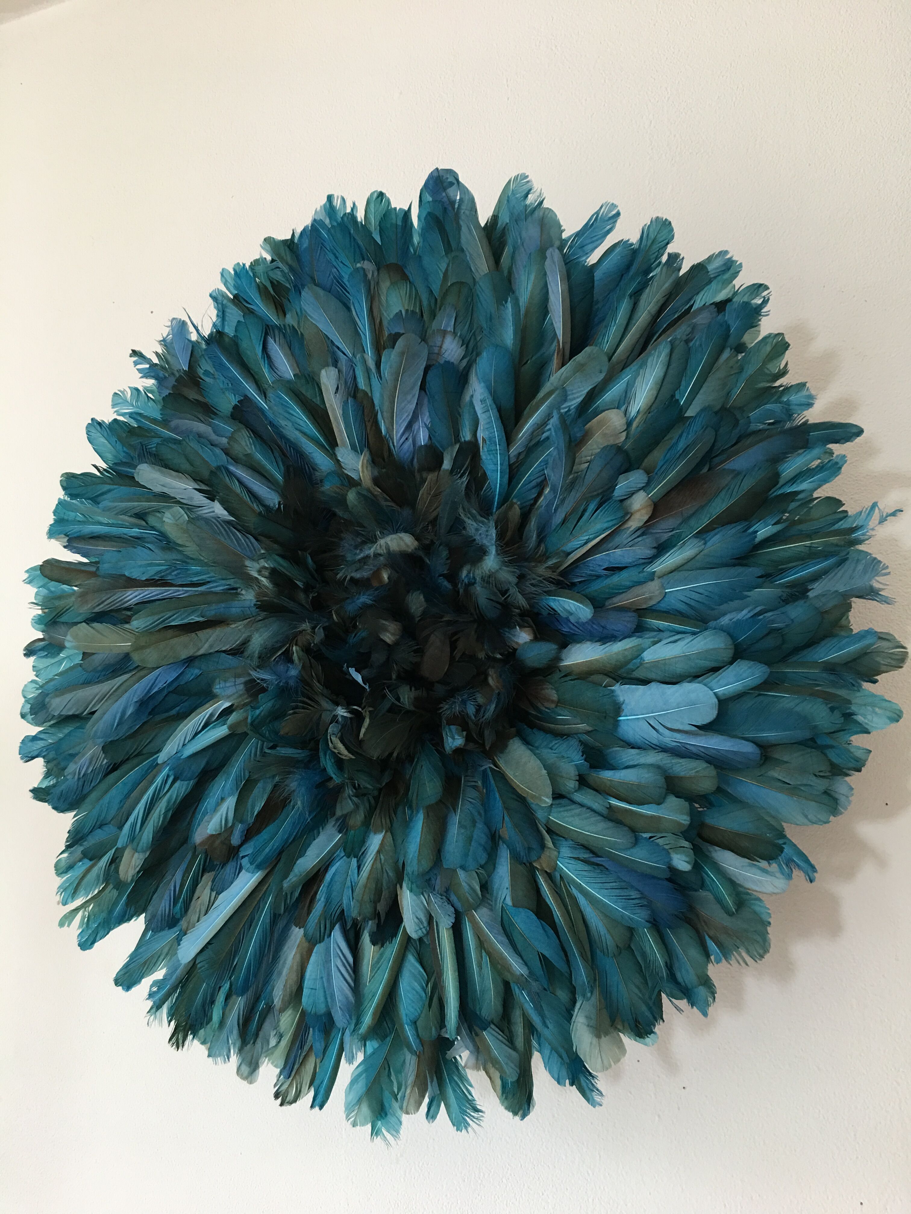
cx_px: 456
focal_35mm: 29
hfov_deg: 48.2
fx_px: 1018
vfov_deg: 61.7
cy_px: 607
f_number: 2.2
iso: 50
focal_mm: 4.15
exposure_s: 1/33
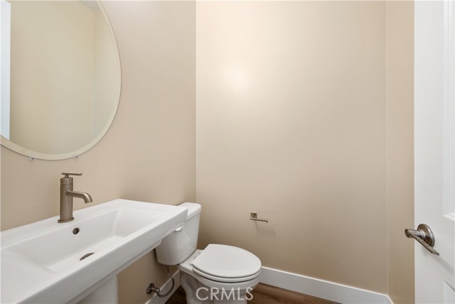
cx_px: 228
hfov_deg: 104.2
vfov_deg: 81.2
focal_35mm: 14
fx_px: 177
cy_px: 152
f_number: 8
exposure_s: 1/2.5
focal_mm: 14
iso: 100
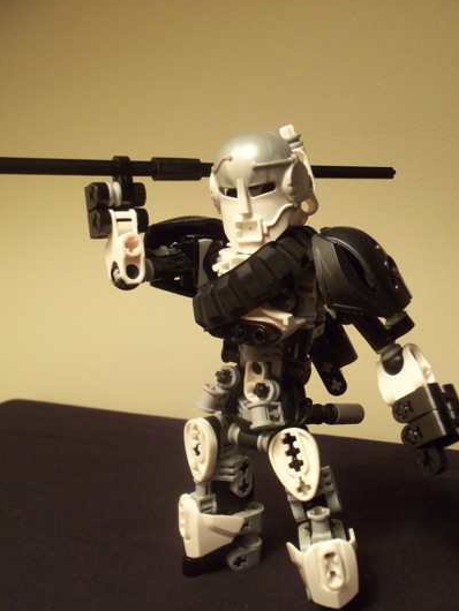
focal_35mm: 35
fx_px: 618
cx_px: 239
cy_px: 353
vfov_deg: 52.4
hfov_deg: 40.7
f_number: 3.4
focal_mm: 5.2
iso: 160
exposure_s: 1/30
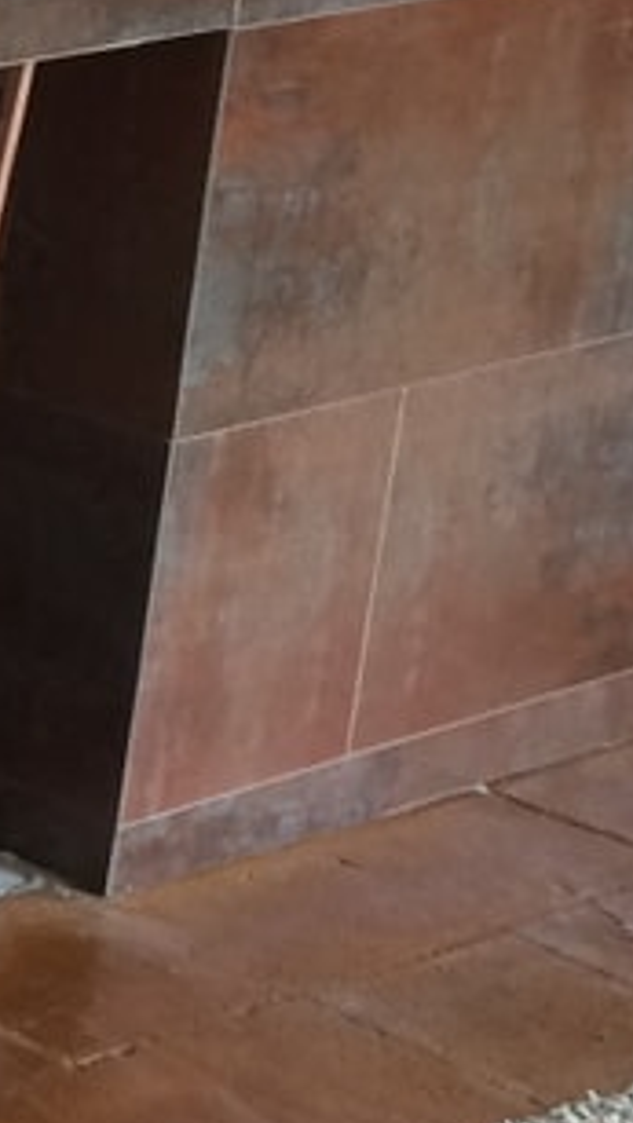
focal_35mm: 142
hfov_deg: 7.7
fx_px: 4231
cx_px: -1085
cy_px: 636
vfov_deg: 15.1
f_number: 2.2
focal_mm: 4.12
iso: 80
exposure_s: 1/30
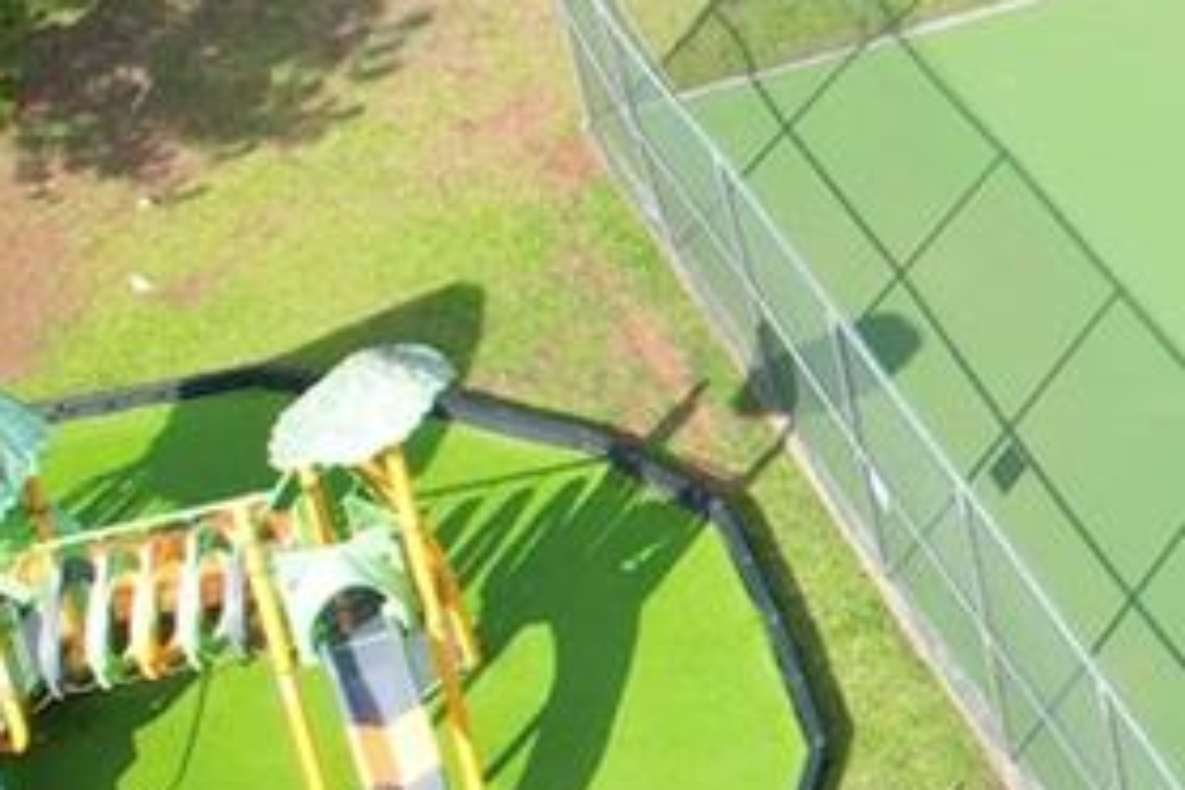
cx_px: 2102
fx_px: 4147
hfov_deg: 14.4
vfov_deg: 10.9
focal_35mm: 126
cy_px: 293
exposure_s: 1/640
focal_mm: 8.38
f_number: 2.8
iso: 100
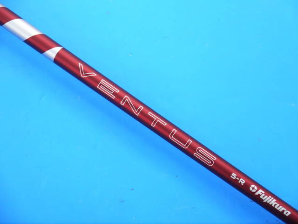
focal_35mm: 84
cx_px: 149
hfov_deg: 23.3
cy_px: 112
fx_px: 723
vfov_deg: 17.6
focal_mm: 42
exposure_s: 1/100
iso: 800
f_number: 5.6
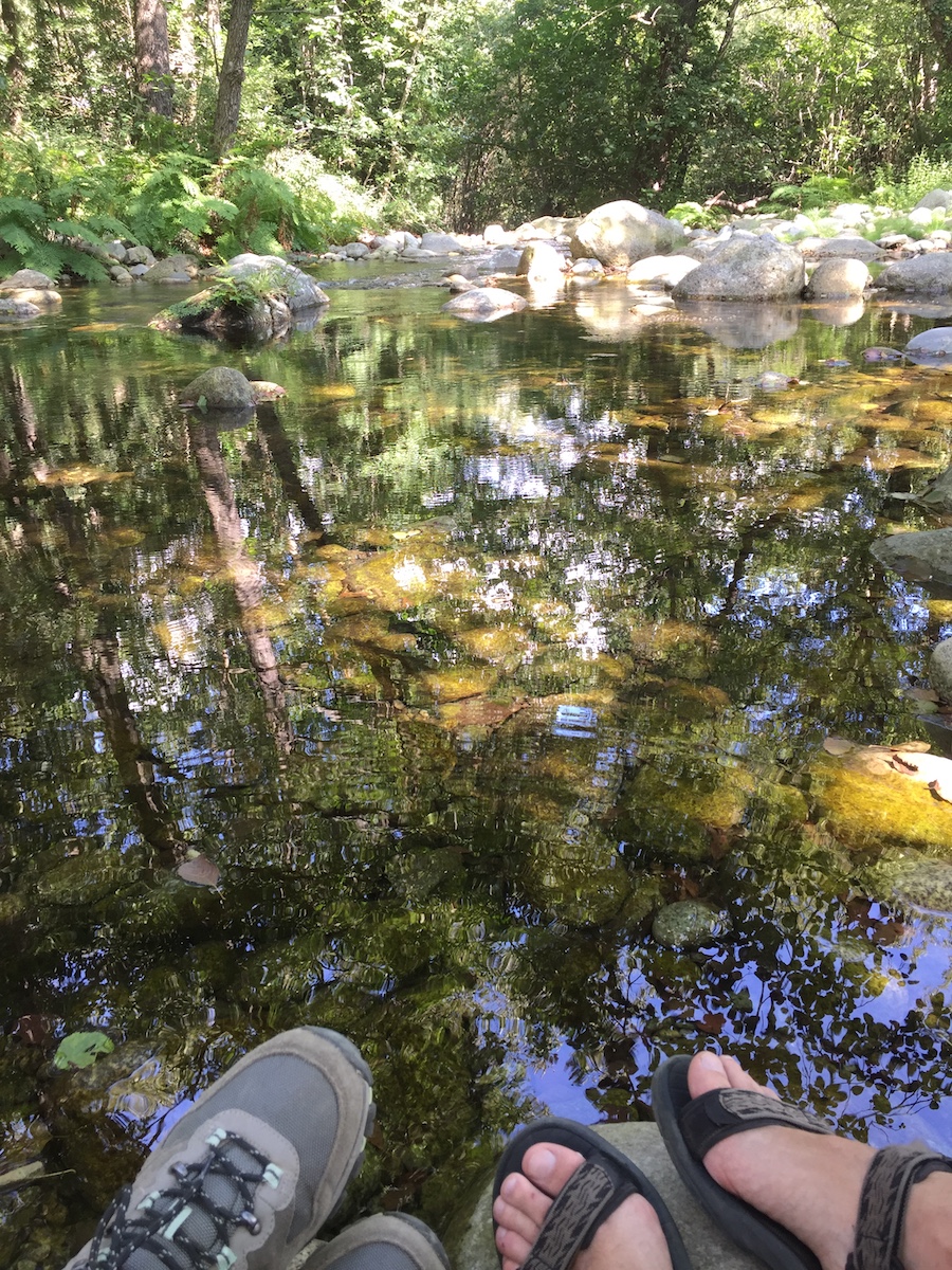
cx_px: 476
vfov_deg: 61.7
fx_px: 1063
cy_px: 635
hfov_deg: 48.2
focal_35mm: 29
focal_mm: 4.15
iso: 40
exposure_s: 1/50
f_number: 2.2
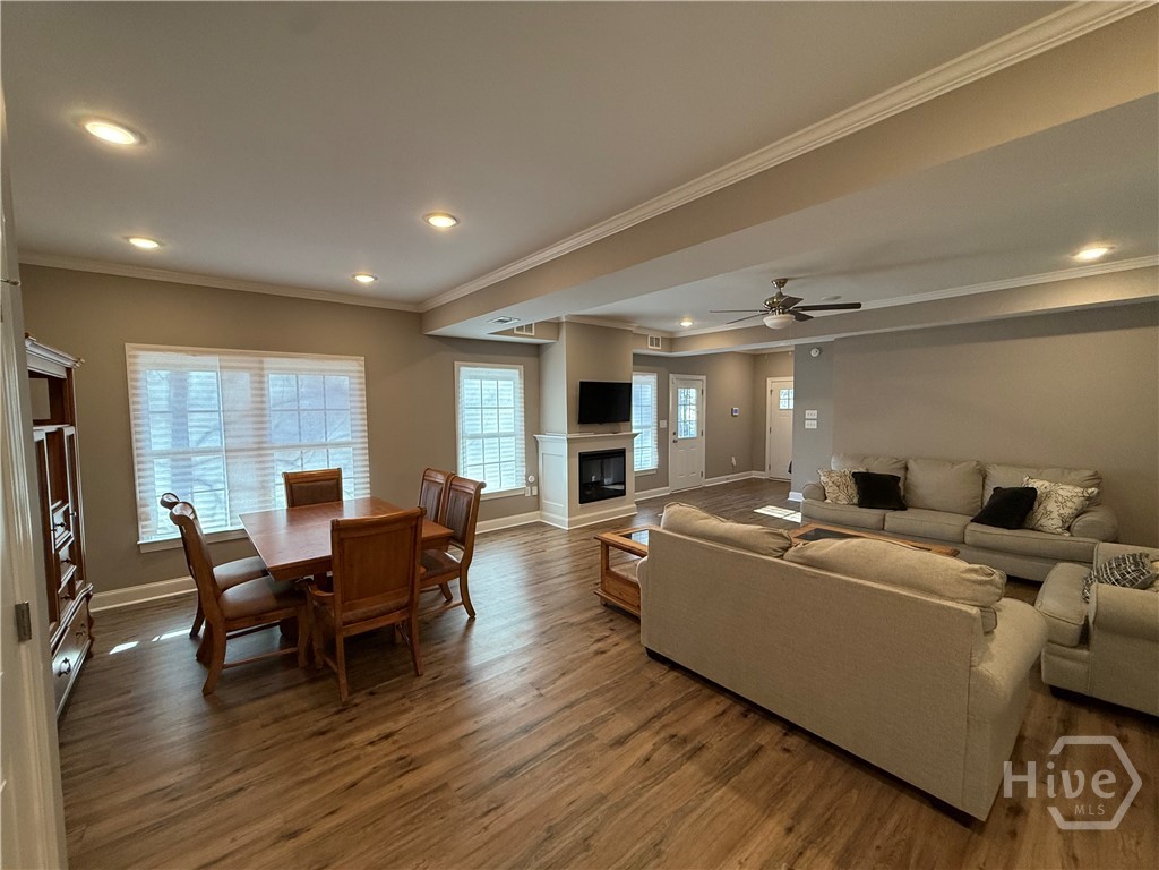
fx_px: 469
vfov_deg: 85.7
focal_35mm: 14
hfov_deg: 102.1
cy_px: 435
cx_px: 580
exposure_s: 1/120
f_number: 2.2
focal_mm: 2.22
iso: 200
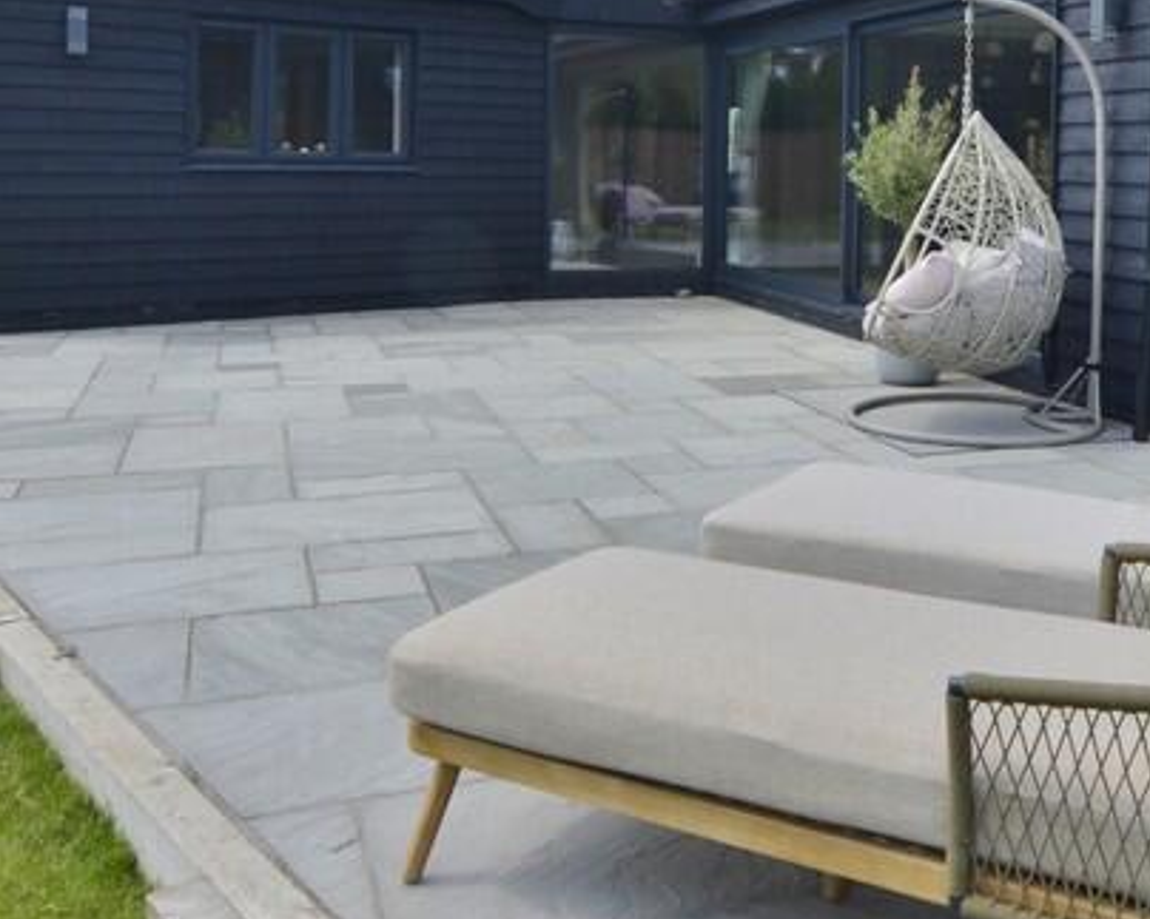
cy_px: 165
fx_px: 1333
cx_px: 817
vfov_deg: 36.6
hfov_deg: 45.5
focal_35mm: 39
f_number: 8
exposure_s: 1/250
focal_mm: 11
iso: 160
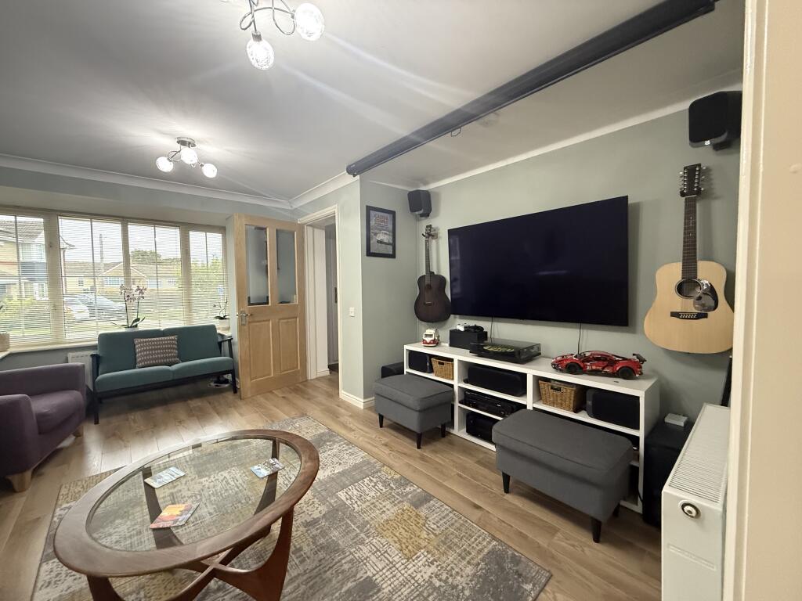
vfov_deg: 85.7
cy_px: 300
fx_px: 324
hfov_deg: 102.1
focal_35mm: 14
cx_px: 401
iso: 640
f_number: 2.2
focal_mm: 2.22
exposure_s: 1/60
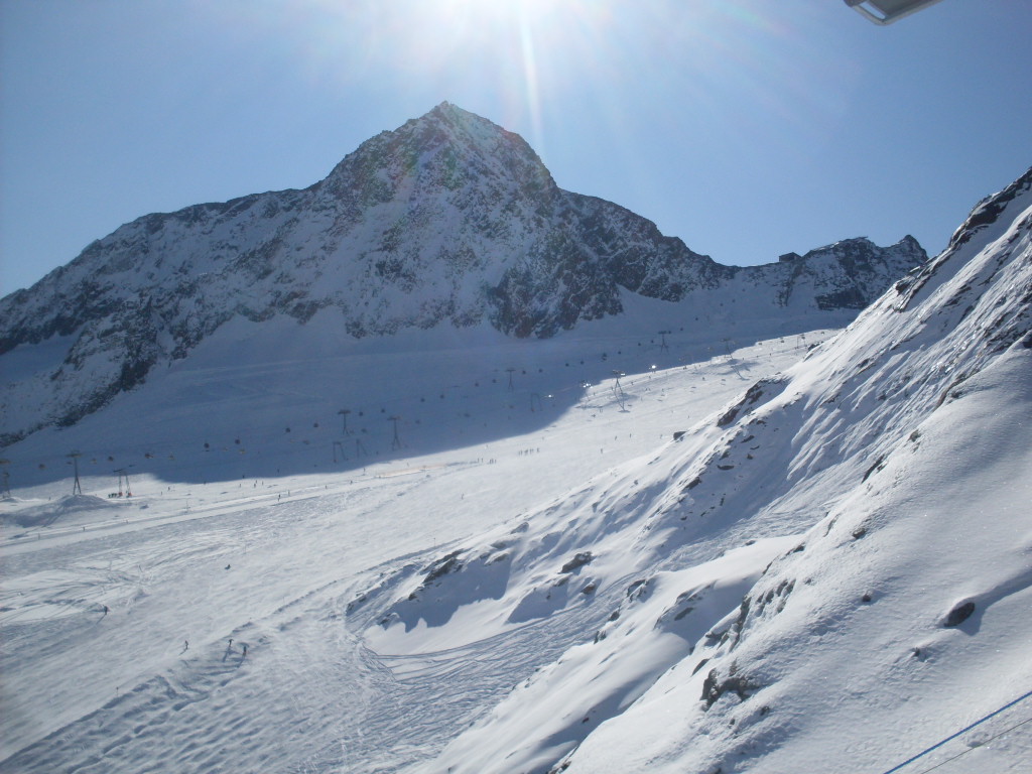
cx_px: 516
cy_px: 387
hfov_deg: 49.0
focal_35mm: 38
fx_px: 1133
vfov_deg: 37.7
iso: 80
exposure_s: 1/750
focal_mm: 6.3
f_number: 8.4
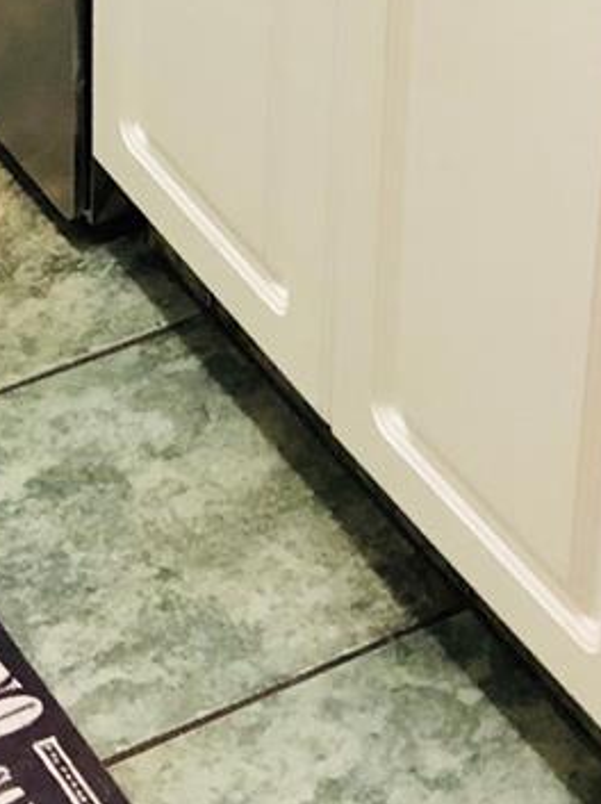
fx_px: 2829
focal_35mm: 122
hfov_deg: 12.1
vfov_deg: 15.1
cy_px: -358
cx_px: 150
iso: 100
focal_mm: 3.99
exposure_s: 1/15
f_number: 1.8
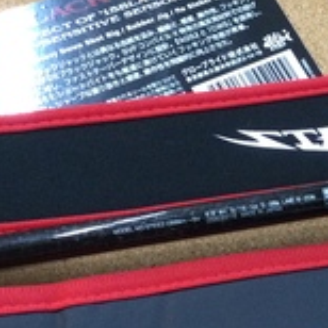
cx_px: 347
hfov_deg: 15.9
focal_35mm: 107
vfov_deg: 16.2
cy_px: 251
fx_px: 1147
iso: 125
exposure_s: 1/30
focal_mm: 3.3
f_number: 2.4
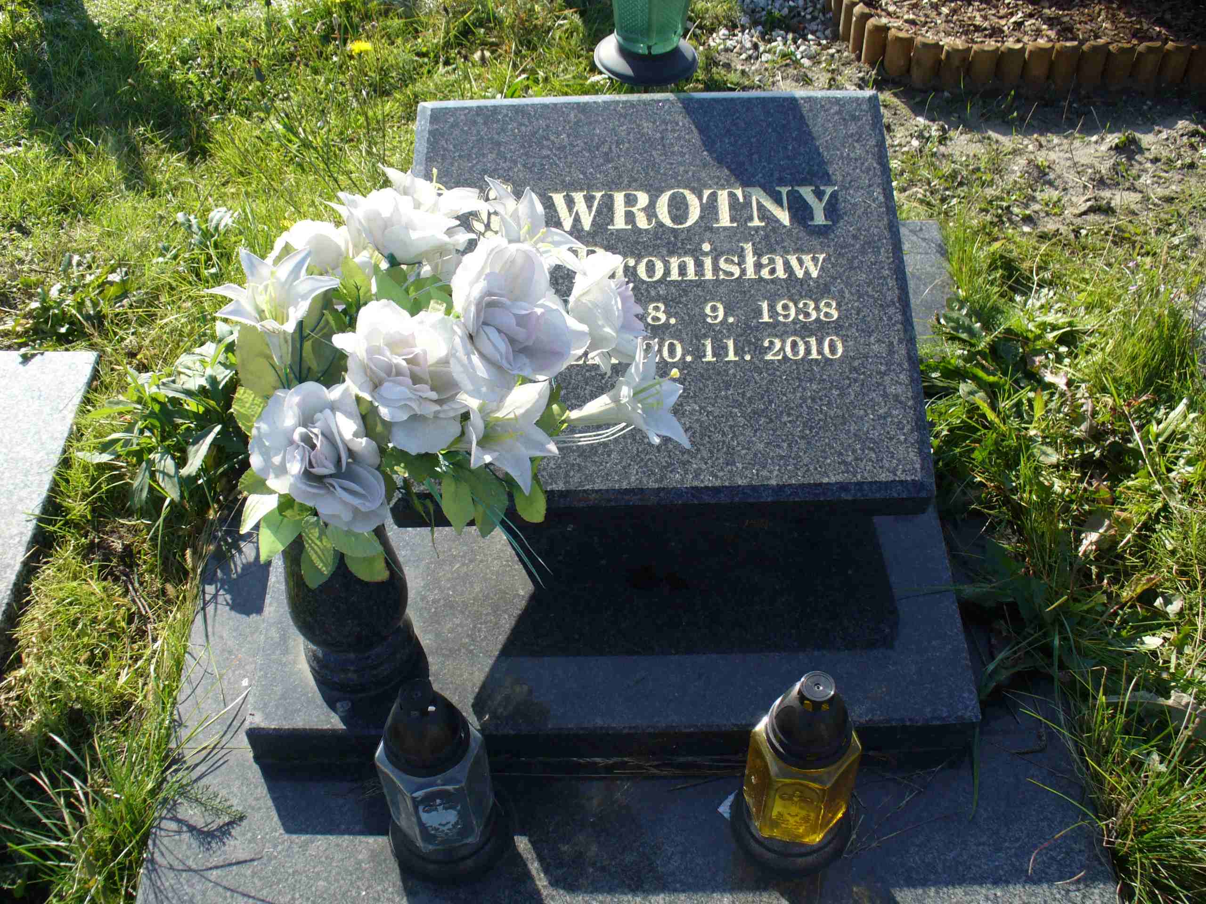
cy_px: 452
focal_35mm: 37
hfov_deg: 50.1
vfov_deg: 38.7
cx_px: 603
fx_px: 1289
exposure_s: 1/160
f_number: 5.6
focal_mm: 6.1
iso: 80
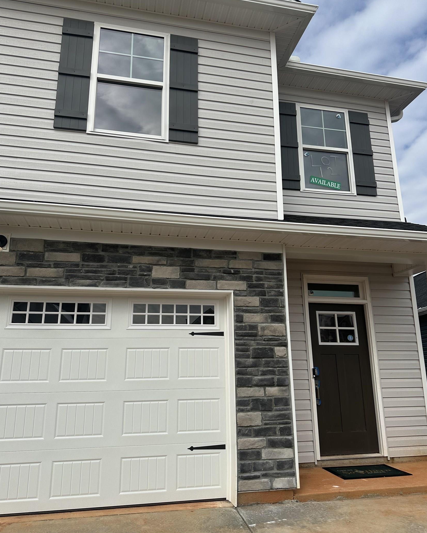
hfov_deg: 54.9
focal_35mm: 26
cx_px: 215
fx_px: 411
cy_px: 261
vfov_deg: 66.0
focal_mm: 6.86
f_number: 1.78
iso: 80
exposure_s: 1/6211
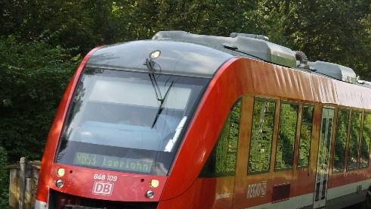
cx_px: 278
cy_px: 120
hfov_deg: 19.3
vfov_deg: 11.0
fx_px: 1082
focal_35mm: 110
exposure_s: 1/500
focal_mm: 31
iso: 400
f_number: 5.6
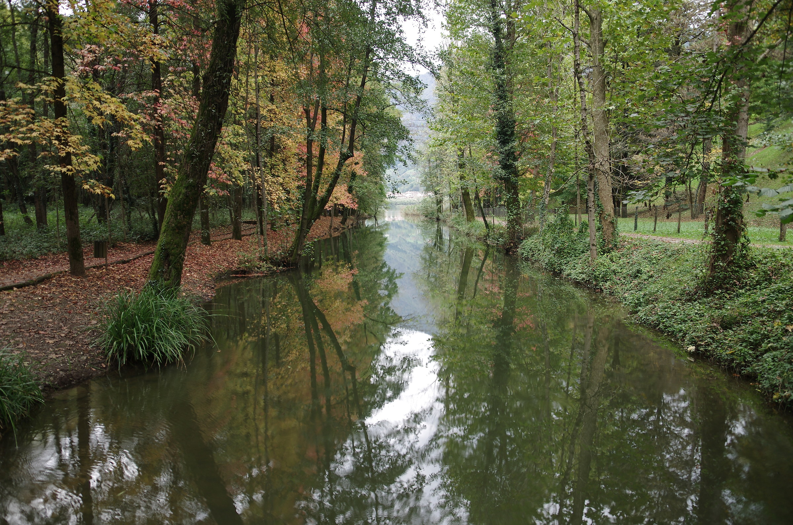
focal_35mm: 24
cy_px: 262
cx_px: 396
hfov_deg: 73.9
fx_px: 528
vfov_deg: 52.9
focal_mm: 16
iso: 100
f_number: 4
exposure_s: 1/5
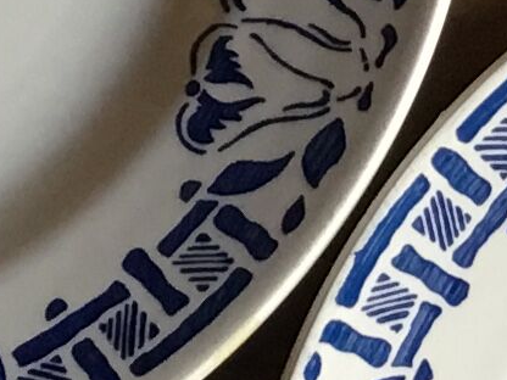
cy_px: 13
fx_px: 3559
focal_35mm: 243
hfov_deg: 8.1
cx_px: 570
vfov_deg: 6.1
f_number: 2.4
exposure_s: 1/33
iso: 50
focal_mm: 3.3
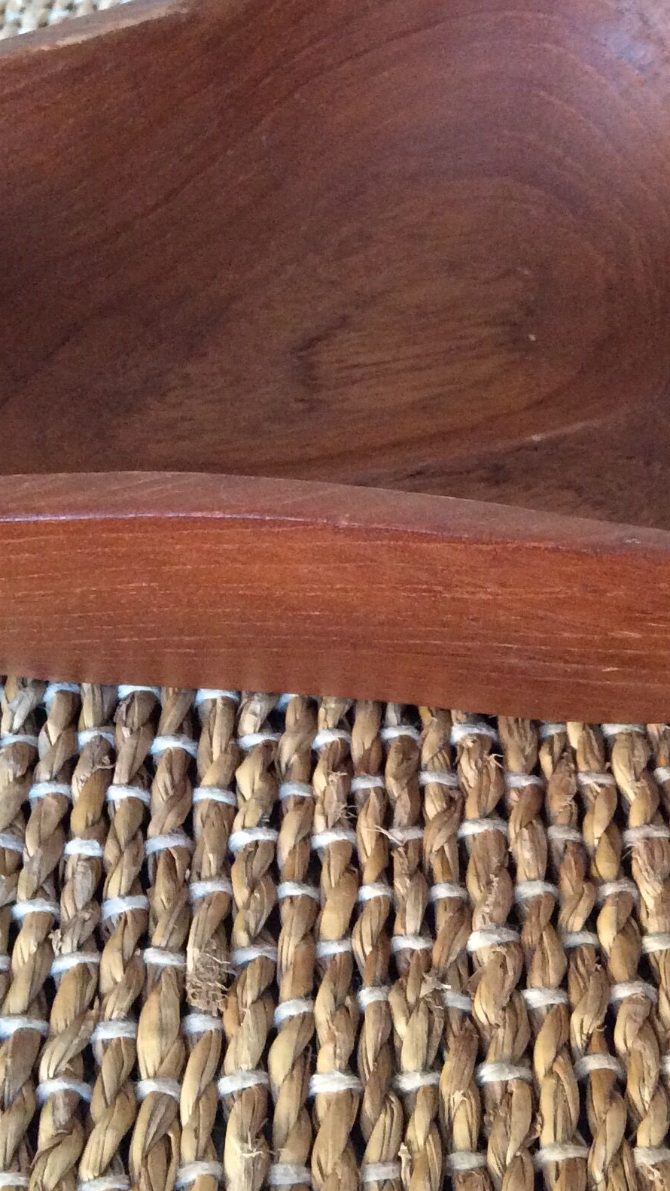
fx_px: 1801
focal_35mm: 57
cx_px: 346
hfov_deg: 21.1
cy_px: 500
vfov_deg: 36.5
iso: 250
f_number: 2.4
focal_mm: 3.3
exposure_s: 1/25
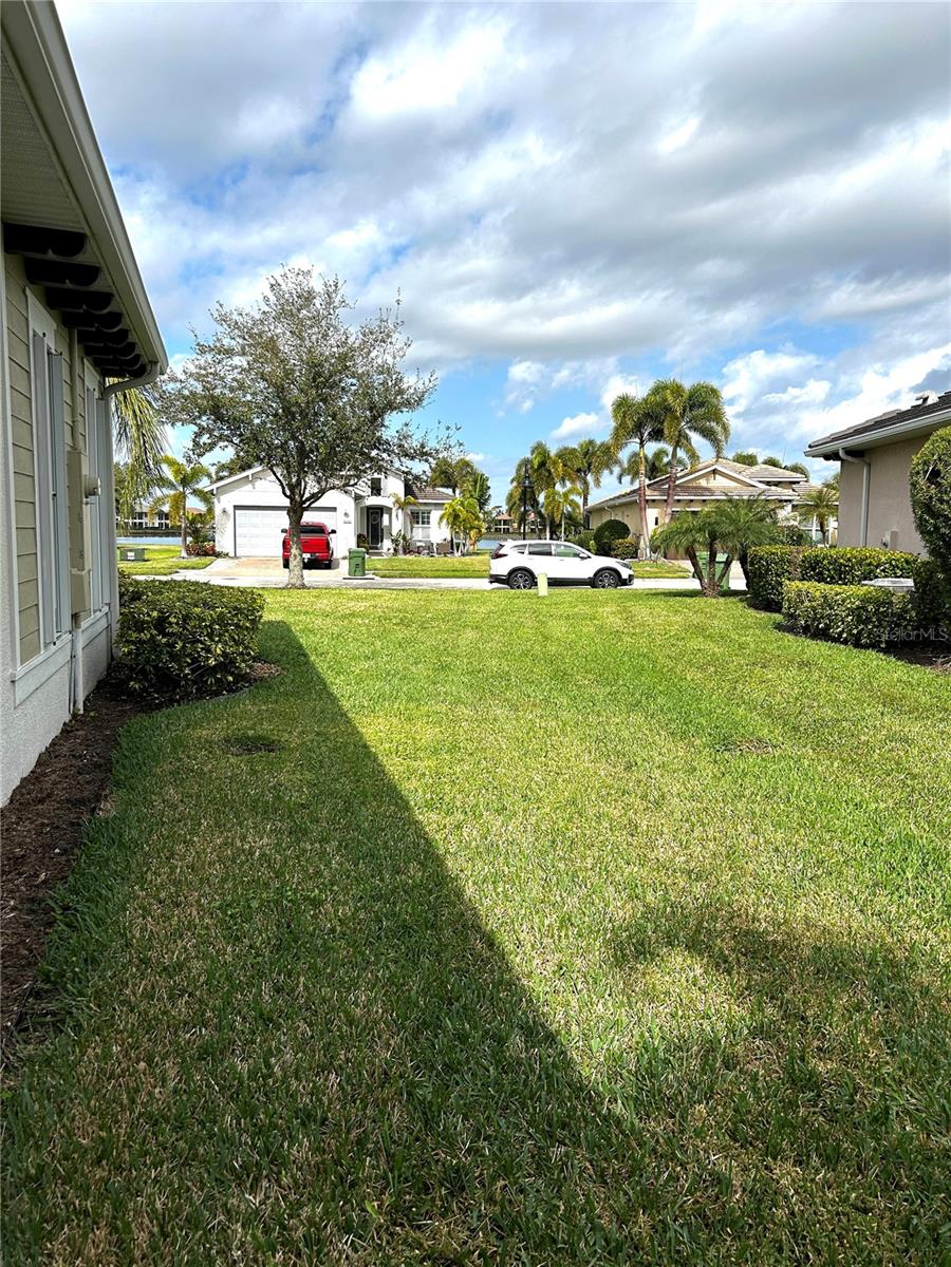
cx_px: 476
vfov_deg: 67.3
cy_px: 634
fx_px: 952
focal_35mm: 26
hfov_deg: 53.1
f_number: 1.5
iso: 50
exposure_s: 1/4831
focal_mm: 5.7
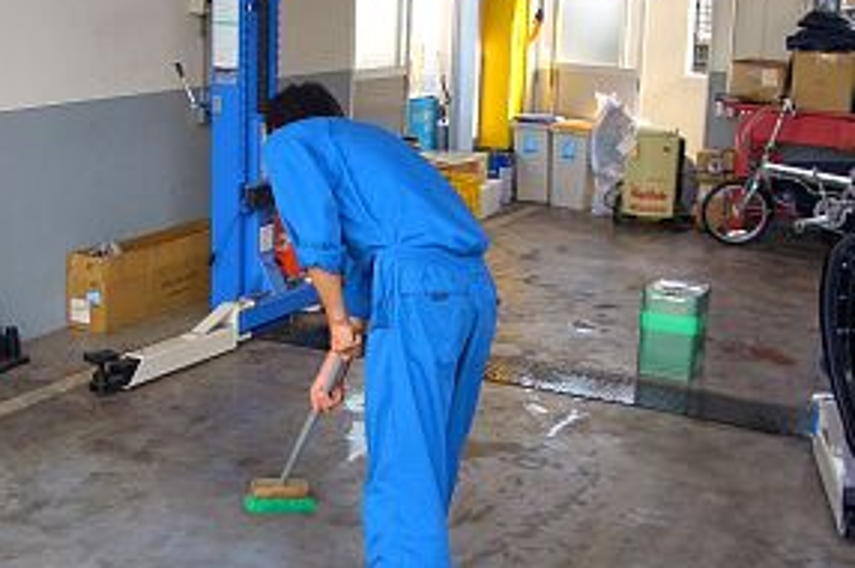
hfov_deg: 38.9
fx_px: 1210
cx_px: 377
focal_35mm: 51
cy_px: 356
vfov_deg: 26.3
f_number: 2.6
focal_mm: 5.8
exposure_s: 1/100
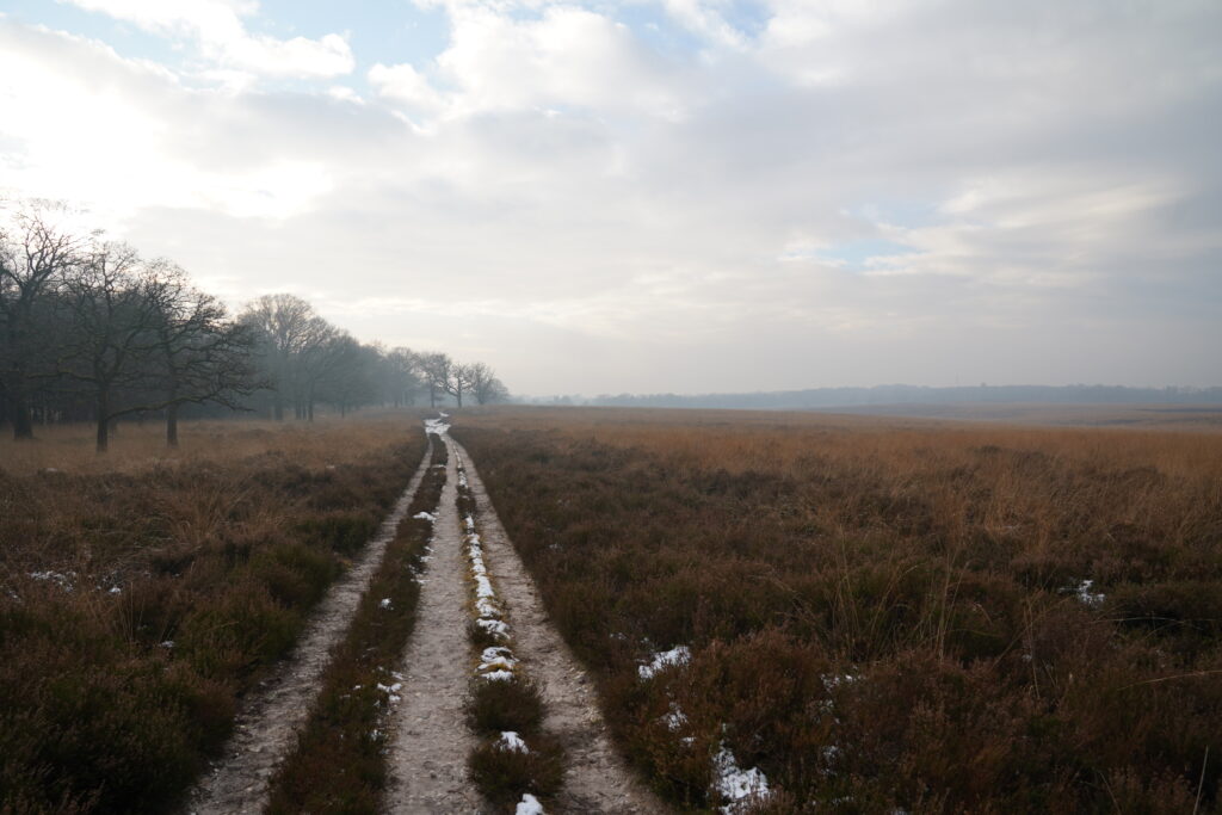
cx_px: 611
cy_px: 408
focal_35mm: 24
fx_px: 815
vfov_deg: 53.1
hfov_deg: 73.7
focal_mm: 24
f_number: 6.3
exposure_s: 1/160
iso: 100
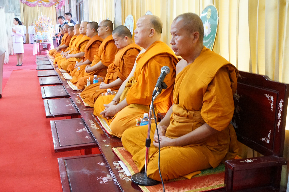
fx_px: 313
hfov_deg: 49.6
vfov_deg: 34.1
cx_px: 144
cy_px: 96
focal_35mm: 39
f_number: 10
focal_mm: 39
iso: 8000
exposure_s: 1/13
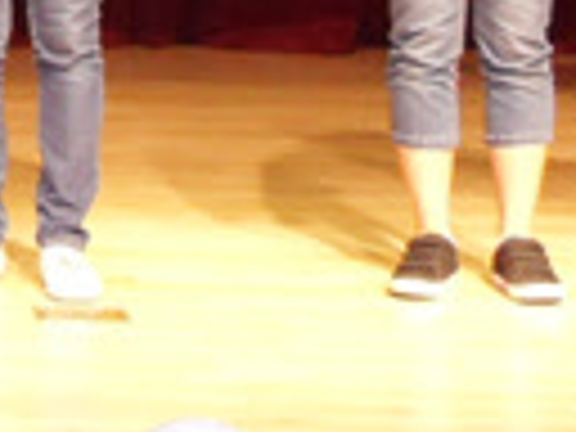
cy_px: -248
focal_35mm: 175
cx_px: -328
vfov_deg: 8.3
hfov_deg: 10.8
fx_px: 2912
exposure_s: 1/45
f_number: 2.8
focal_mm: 6
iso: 200
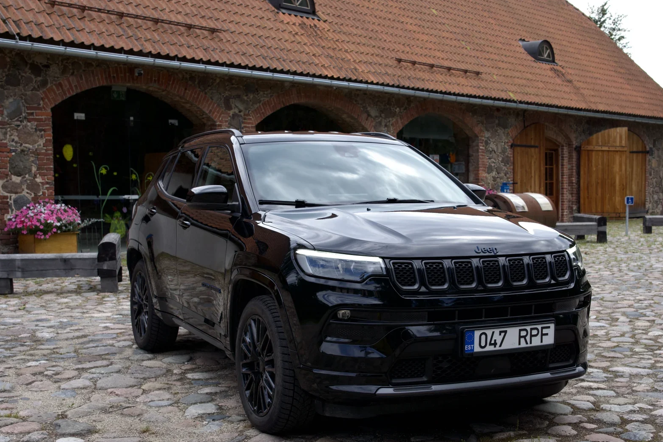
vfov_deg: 28.0
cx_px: 350
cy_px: 251
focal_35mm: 48
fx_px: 884
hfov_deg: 41.1
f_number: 6.3
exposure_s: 1/320
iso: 200
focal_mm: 39
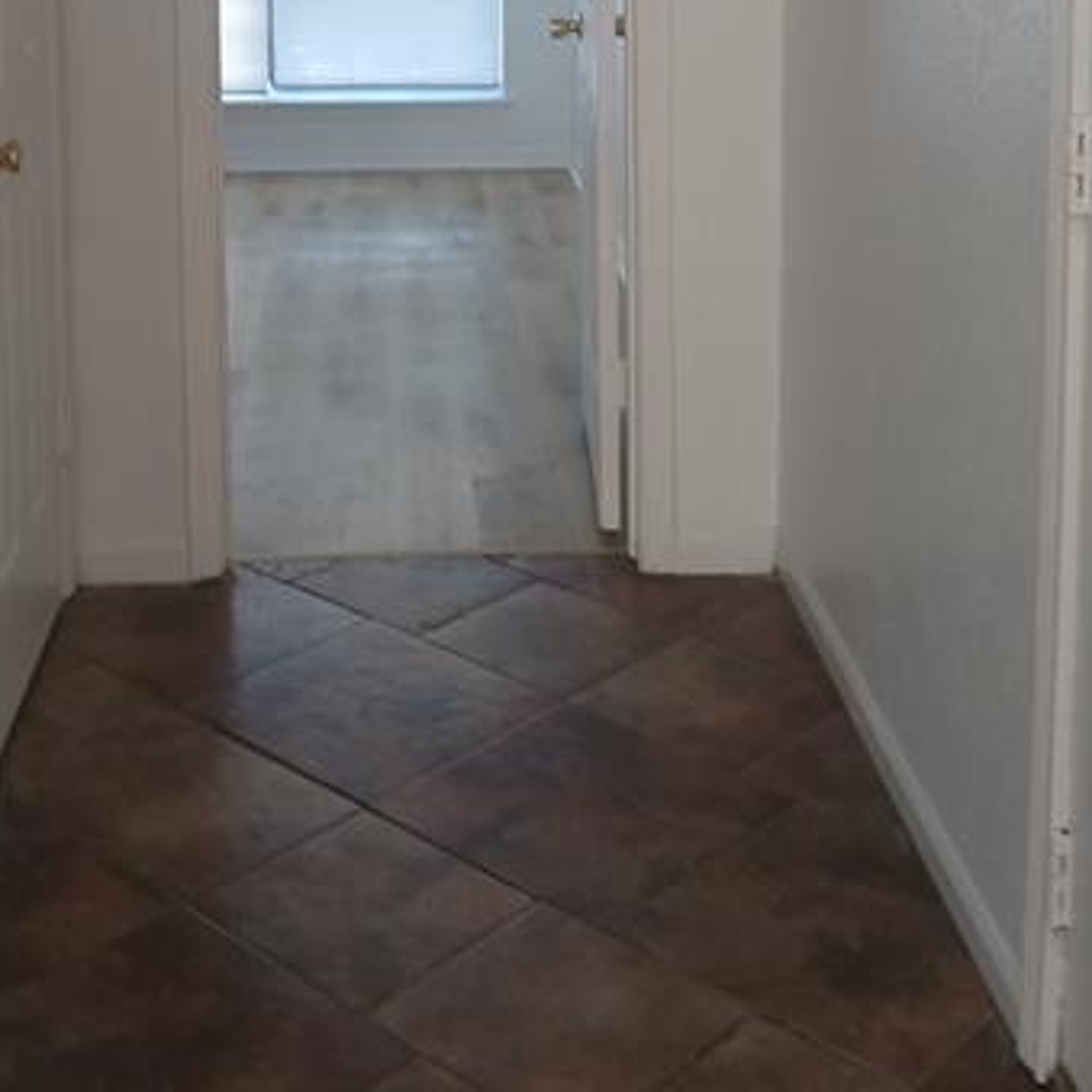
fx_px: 1856
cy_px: 35
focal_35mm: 52
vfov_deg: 30.7
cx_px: 406
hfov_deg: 32.6
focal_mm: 3.98
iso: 100
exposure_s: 1/60
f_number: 1.8
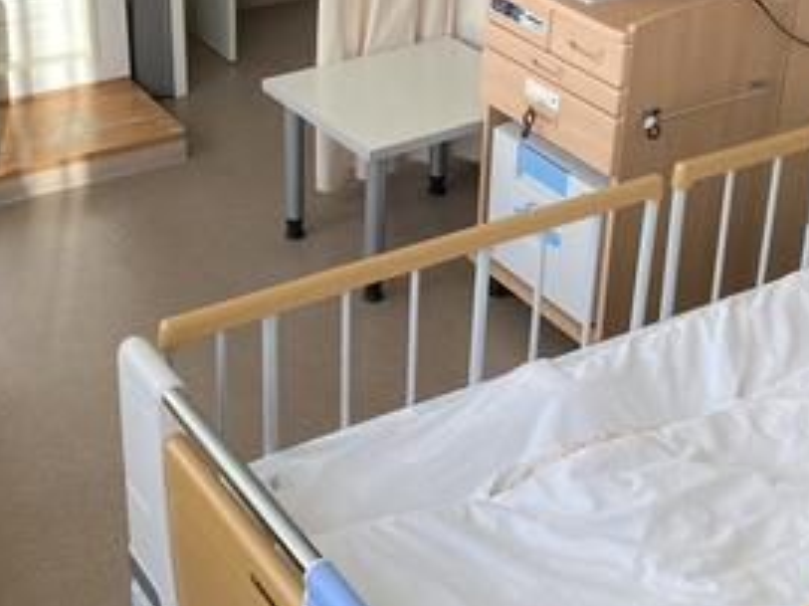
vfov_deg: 23.5
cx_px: 358
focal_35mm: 62
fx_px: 1448
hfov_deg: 31.2
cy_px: 179
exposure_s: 1/121
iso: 64
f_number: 1.8
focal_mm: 3.99
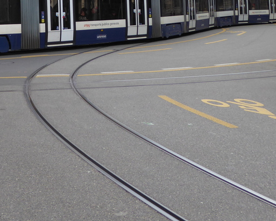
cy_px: -19
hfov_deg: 25.6
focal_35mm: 73
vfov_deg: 20.1
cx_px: 56
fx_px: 597
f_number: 3.5
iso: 80
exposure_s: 1/400
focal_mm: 5.4
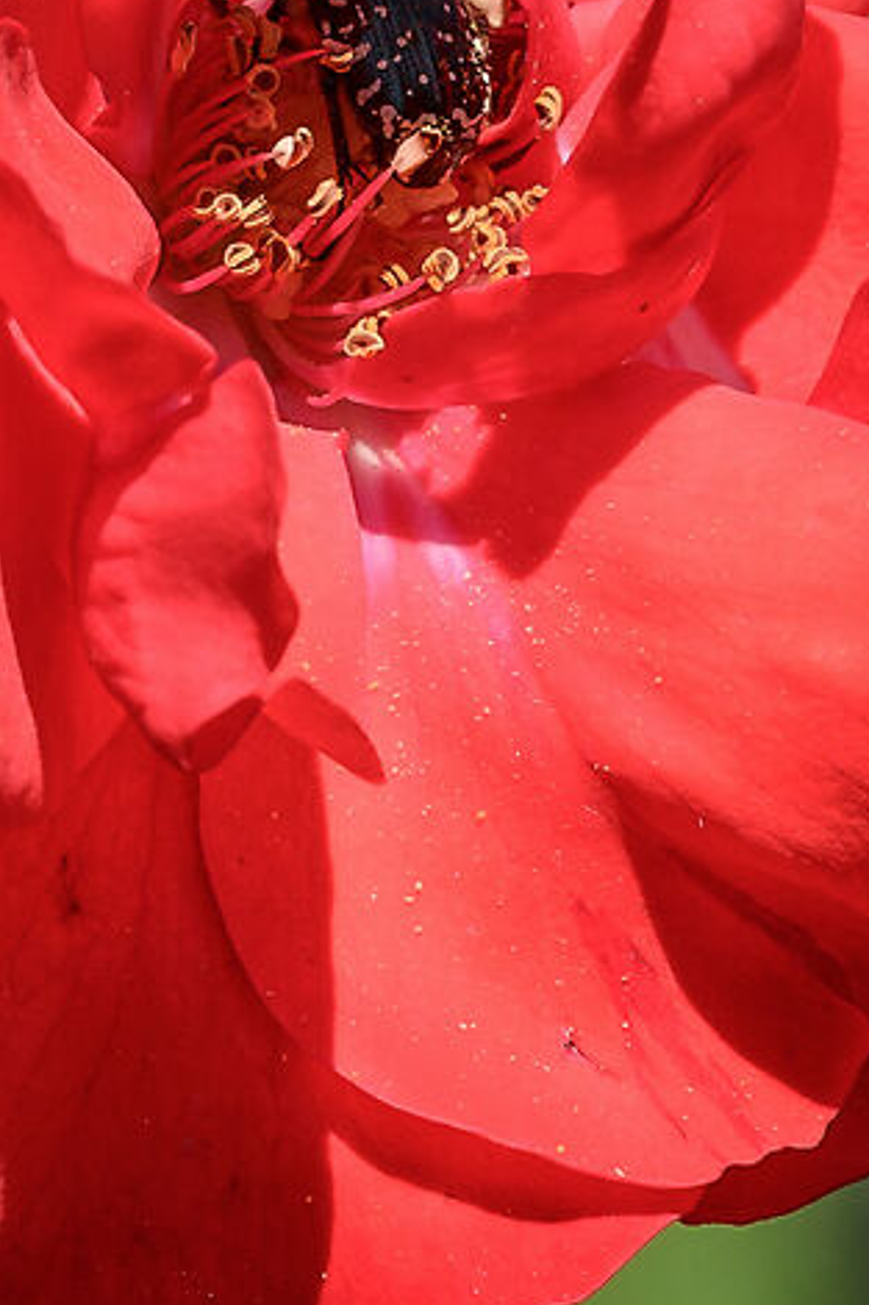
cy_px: -1172
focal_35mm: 536
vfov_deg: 3.8
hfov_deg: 2.6
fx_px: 19420
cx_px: -382
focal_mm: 105
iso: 100
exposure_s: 1/200
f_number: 14
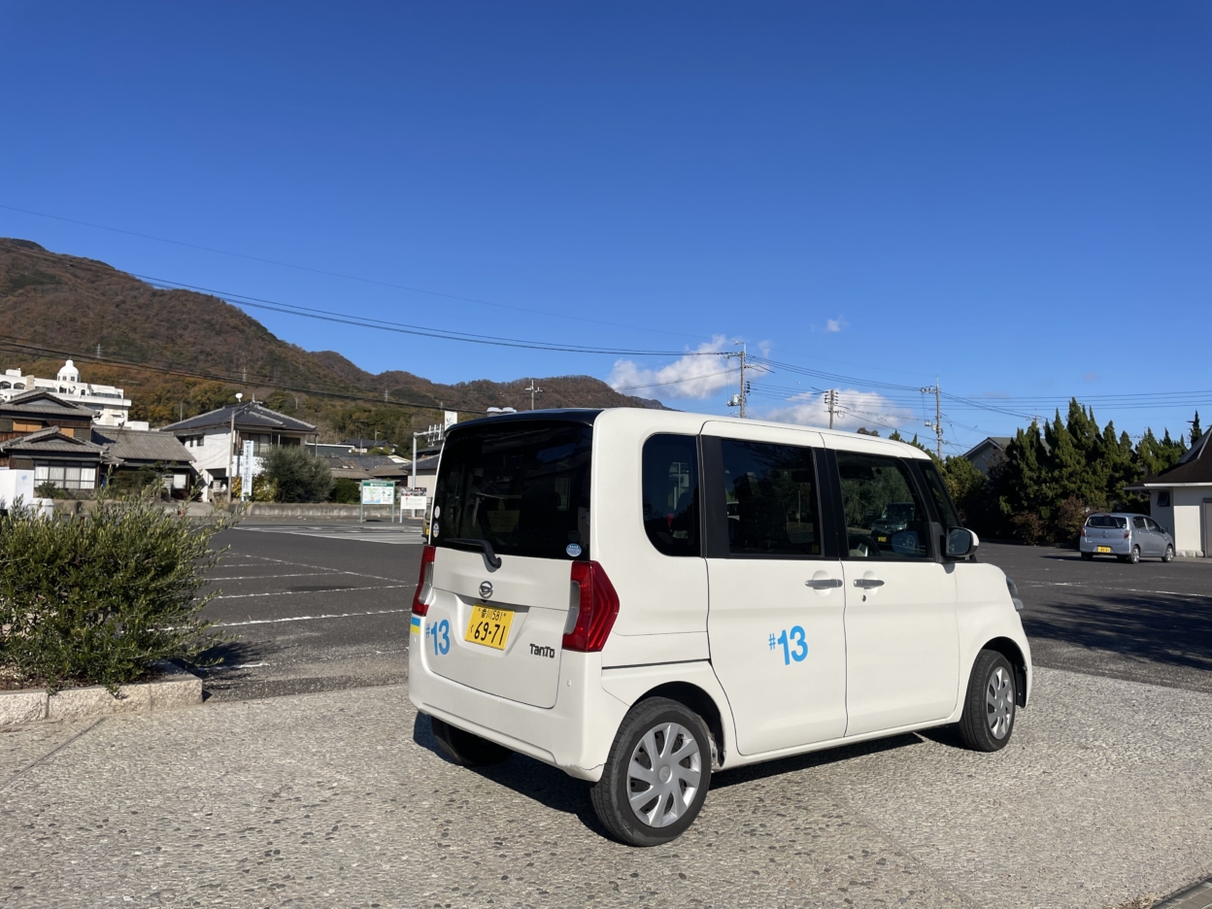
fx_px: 910
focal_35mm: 26
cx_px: 606
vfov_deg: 53.1
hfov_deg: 67.3
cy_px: 454
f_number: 1.6
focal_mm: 4.2
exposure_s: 1/6135
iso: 32
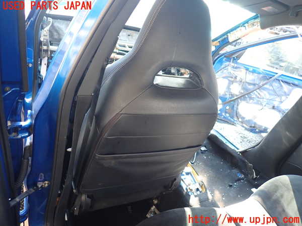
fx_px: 218
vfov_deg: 54.9
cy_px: 113
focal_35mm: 25
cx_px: 151
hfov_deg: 69.4
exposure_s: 1/60
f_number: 2
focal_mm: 4.5
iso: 200
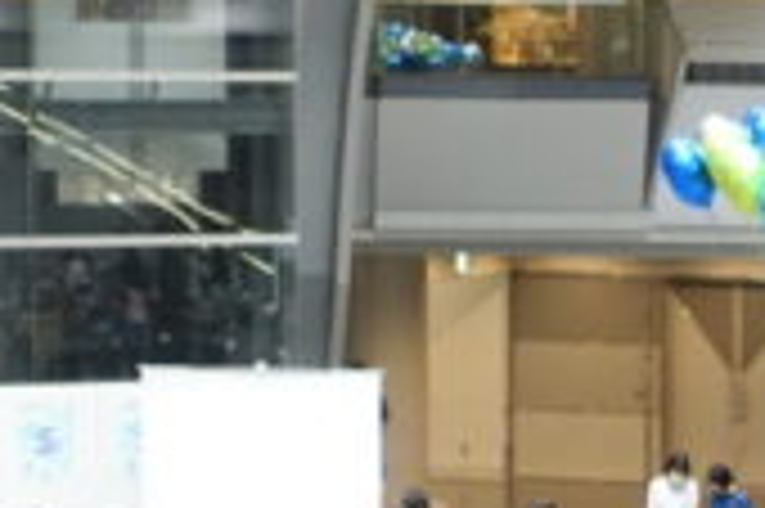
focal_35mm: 226
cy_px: 823
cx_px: 1017
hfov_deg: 9.0
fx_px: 4798
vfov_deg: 6.0
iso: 1600
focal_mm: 23.34
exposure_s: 1/80
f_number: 2.8
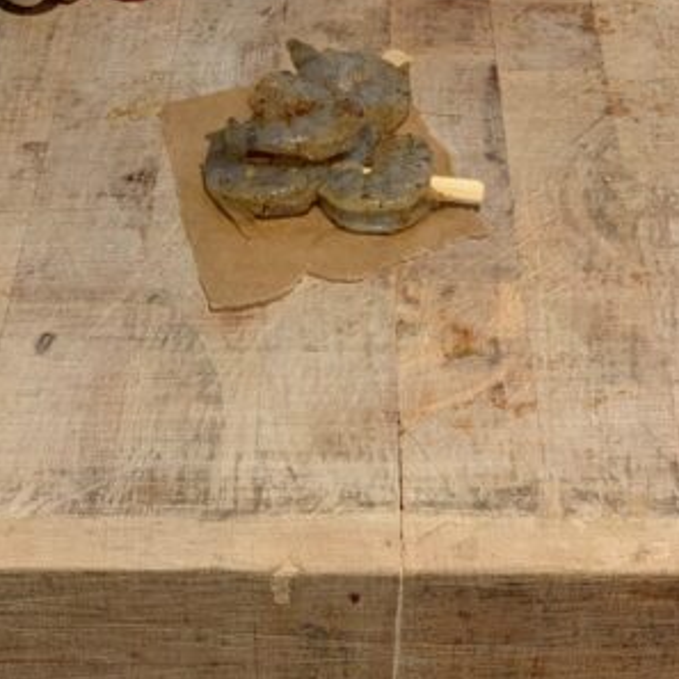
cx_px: 341
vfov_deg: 27.6
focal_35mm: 62
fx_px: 1376
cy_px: 245
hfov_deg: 27.7
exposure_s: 1/50
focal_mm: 6
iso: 320
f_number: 2.4
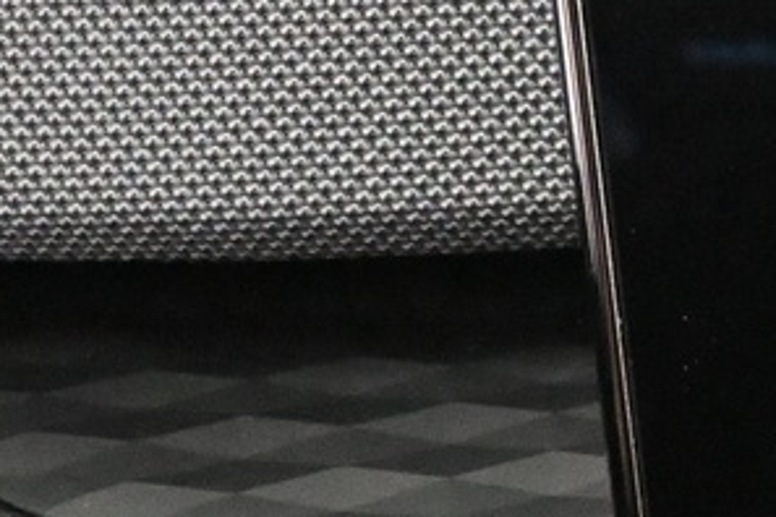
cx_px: 1623
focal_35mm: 131
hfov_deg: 13.2
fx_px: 2824
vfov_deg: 10.3
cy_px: 567
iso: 9000
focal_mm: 16
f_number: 4
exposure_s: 1/30
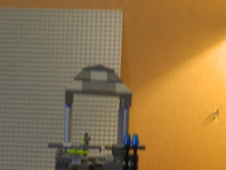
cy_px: 186
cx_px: 89
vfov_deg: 24.0
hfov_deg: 33.7
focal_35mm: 57
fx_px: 372
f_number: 3.1
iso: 320
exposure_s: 1/30
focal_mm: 4.5
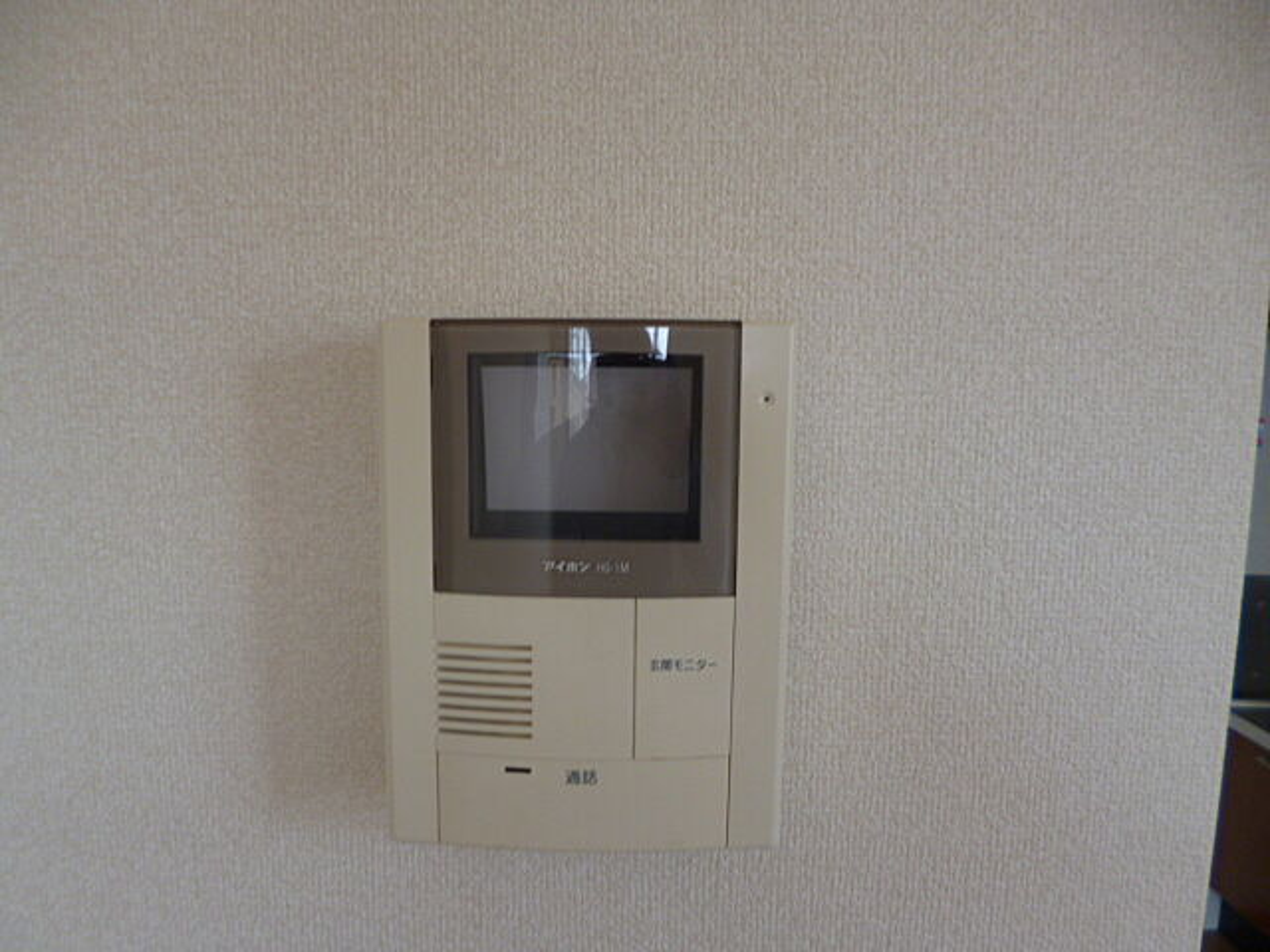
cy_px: 476
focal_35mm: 24
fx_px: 881
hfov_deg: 71.6
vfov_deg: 56.8
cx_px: 635
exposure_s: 1/60
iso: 100
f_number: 2.5
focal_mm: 4.3
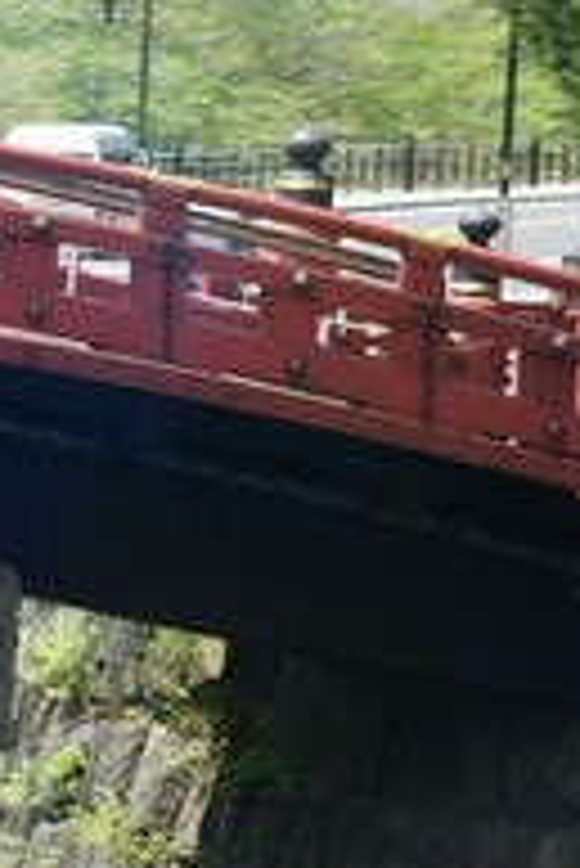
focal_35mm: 328
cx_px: -1742
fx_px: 7912
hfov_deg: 3.9
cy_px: 324
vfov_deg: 6.3
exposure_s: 1/80
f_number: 7.1
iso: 400
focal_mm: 55
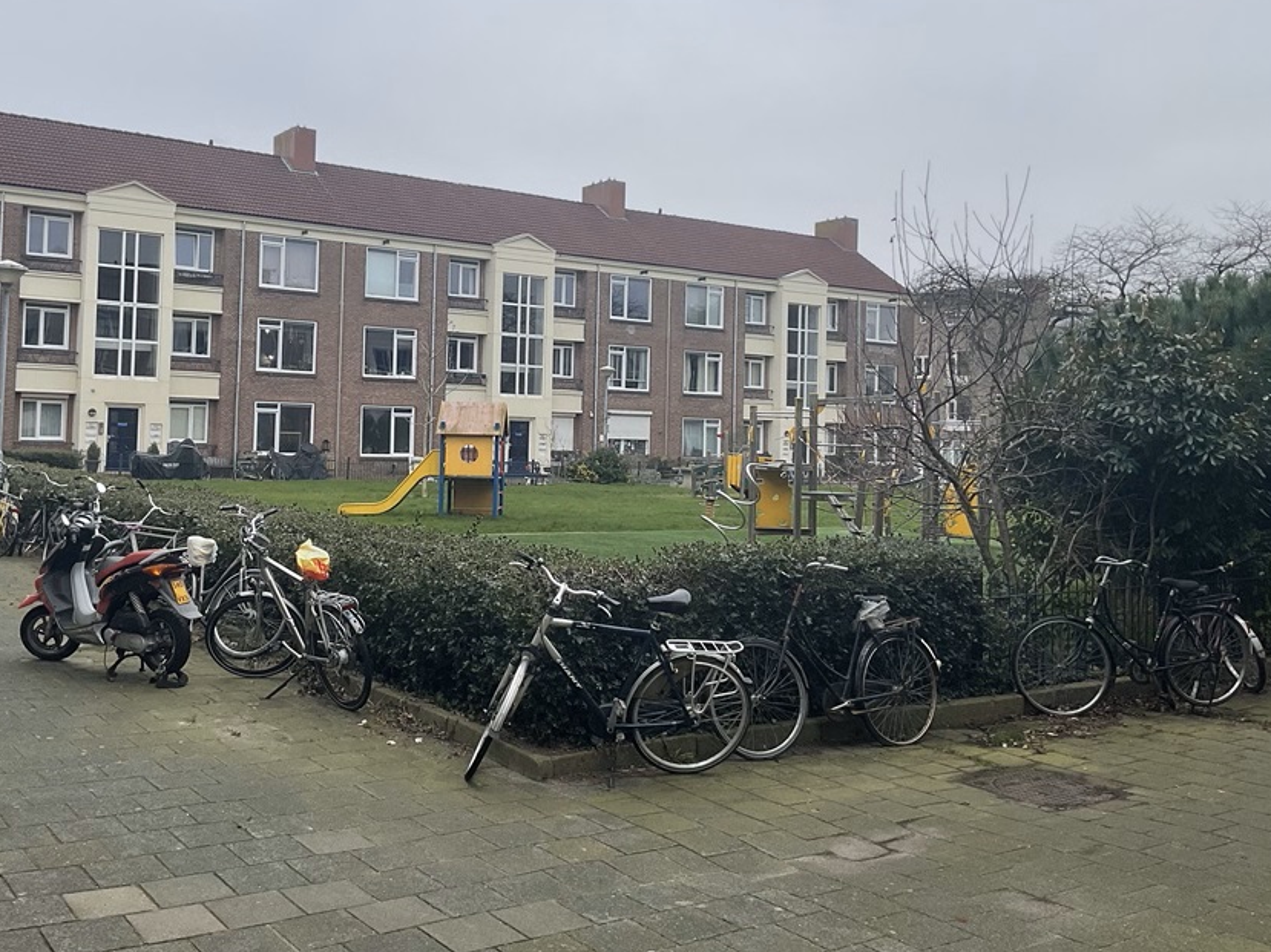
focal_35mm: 35
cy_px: 382
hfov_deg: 52.4
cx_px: 540
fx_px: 1285
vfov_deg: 40.5
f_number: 1.8
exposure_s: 1/454
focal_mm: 3
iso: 16
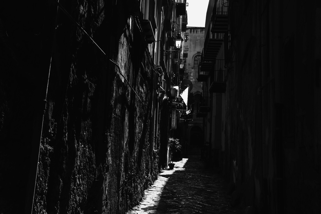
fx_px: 428
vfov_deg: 28.1
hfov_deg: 41.1
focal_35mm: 48
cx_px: 160
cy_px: 107
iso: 400
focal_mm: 32
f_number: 10
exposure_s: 1/160
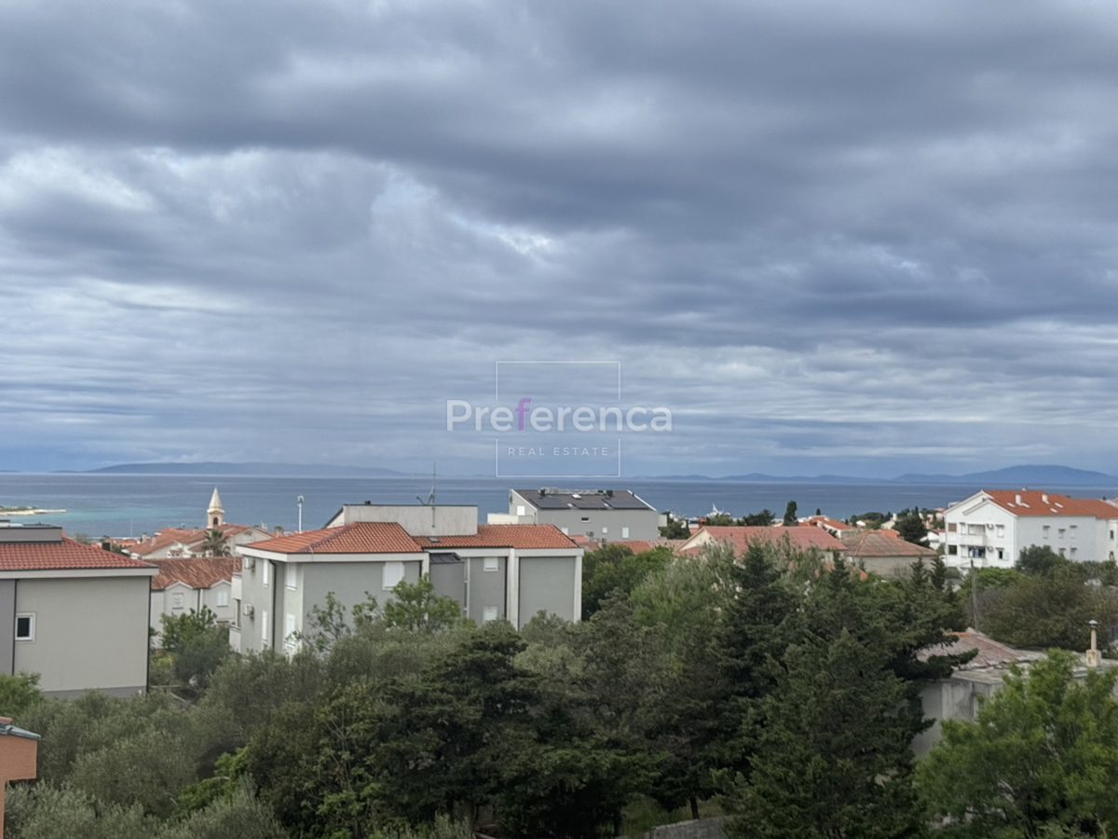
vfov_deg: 30.3
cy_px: 420
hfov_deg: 39.7
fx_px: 1550
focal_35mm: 48
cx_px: 559
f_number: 1.78
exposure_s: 1/4608
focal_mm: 6.76
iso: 64
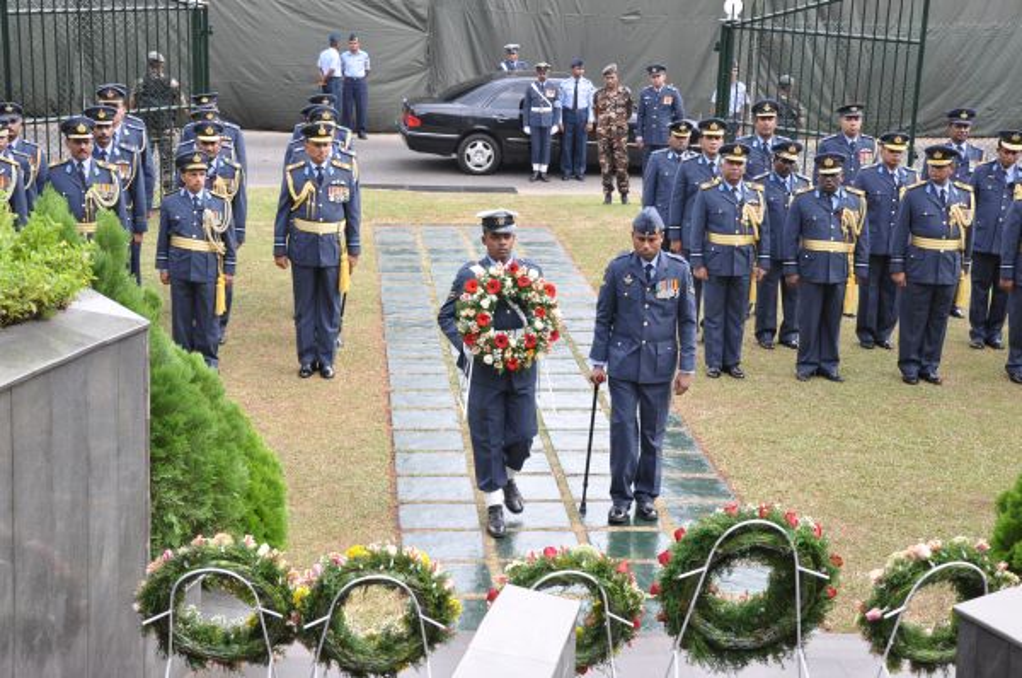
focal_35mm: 63
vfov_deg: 21.5
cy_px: 339
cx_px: 511
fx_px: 1786
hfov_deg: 31.9
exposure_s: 1/125
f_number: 8
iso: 250
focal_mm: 42
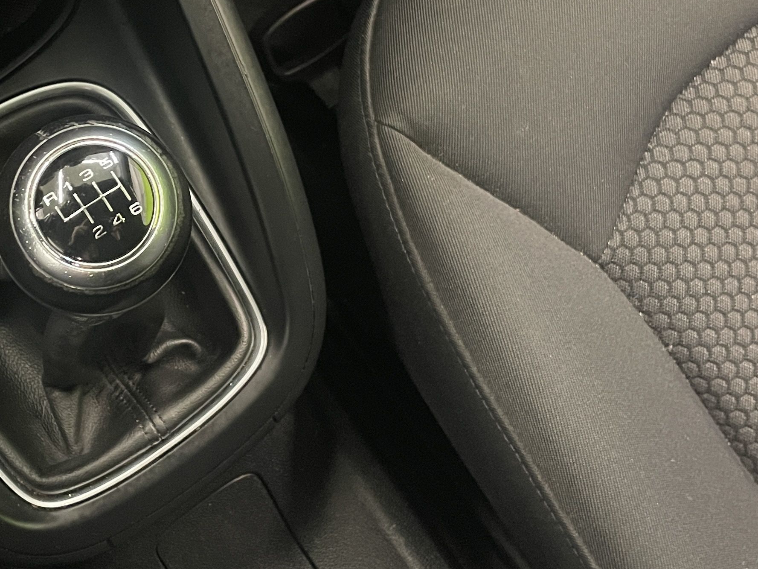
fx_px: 1292
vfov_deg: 24.6
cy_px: 151
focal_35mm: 59
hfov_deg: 31.8
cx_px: 150
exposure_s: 1/50
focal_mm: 4.2
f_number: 1.6
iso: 500
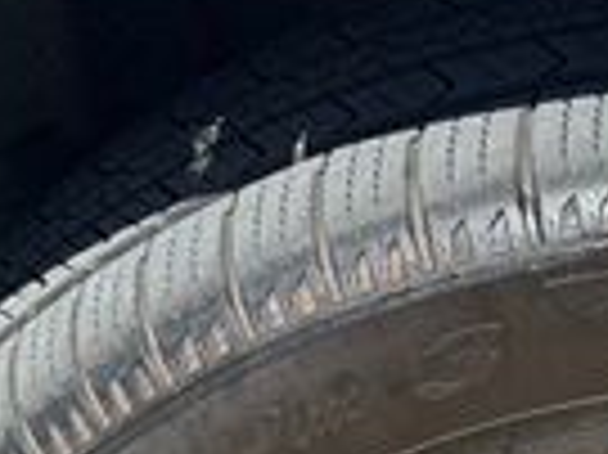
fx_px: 4001
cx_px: 820
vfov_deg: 6.3
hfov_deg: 8.5
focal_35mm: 228
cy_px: 1011
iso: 80
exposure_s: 1/2865
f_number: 1.78
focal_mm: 6.76
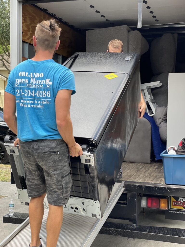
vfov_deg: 36.8
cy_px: 124
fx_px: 371
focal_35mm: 52
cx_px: 92
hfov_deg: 28.0
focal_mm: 6
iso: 25
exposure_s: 1/154
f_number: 2
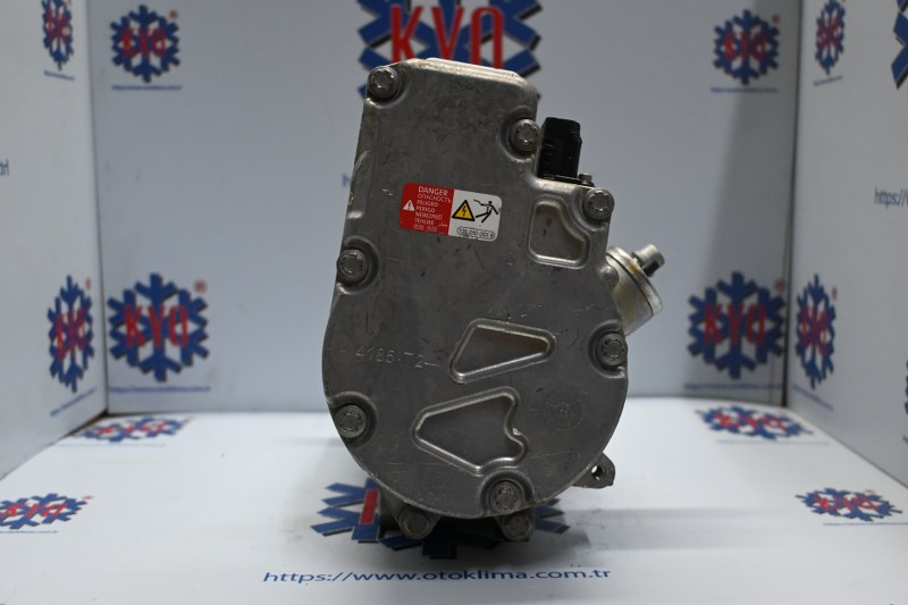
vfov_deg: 36.2
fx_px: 927
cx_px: 454
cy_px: 302
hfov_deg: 52.2
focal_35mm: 37
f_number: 4.2
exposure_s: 1/125
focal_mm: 24.5
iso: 1000
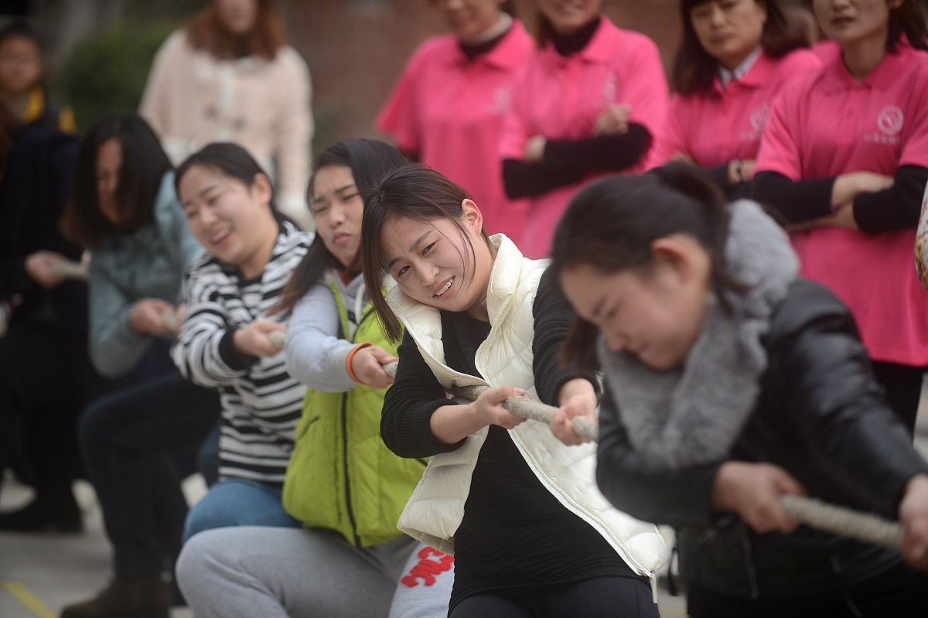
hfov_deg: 13.3
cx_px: 464
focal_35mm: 155
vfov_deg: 8.8
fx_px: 3994
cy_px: 309
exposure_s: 1/640
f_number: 2.8
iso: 250
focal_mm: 155
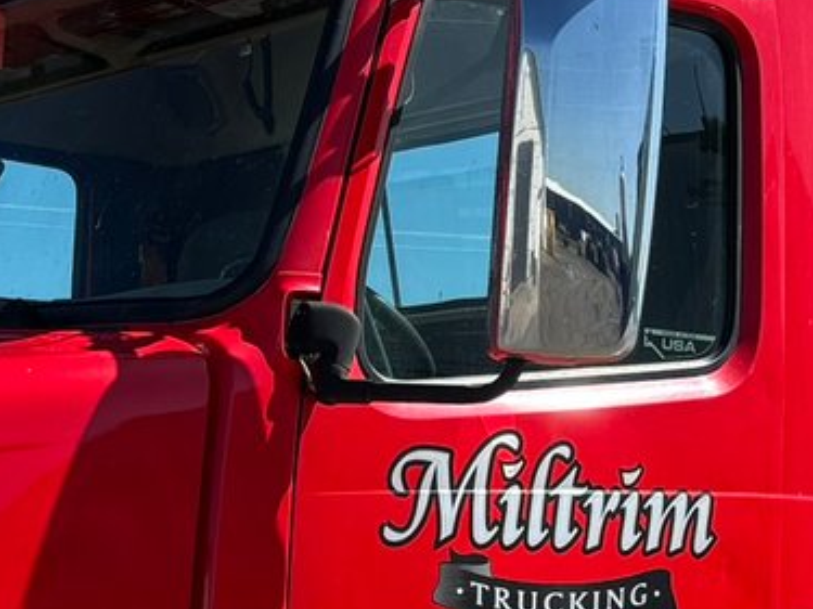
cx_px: 246
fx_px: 2465
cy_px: 710
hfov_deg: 18.7
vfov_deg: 13.7
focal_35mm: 105
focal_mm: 5.96
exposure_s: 1/2151
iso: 50
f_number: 1.6
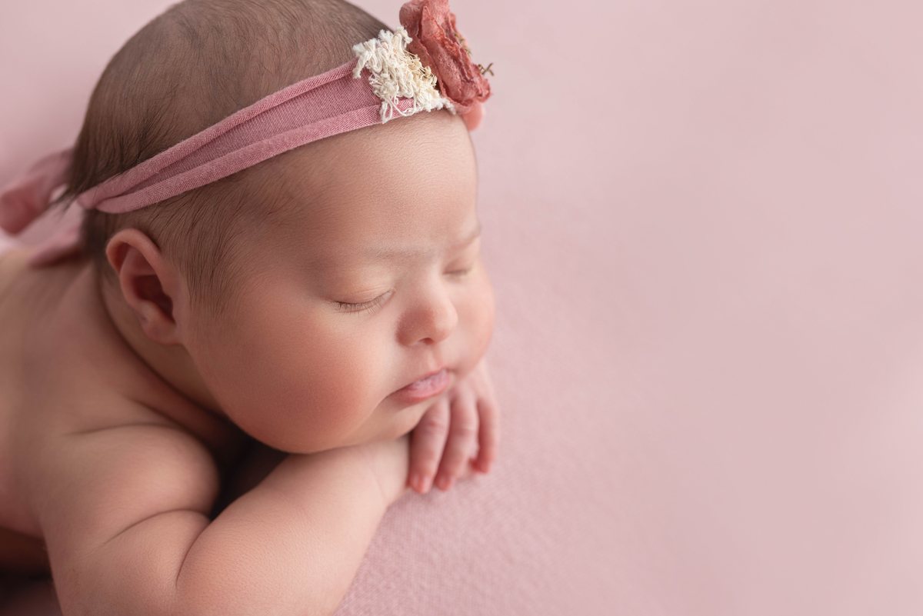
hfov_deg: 54.4
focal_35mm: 35
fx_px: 898
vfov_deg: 37.9
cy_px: 308
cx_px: 462
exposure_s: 1/160
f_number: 4.5
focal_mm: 35
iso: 100
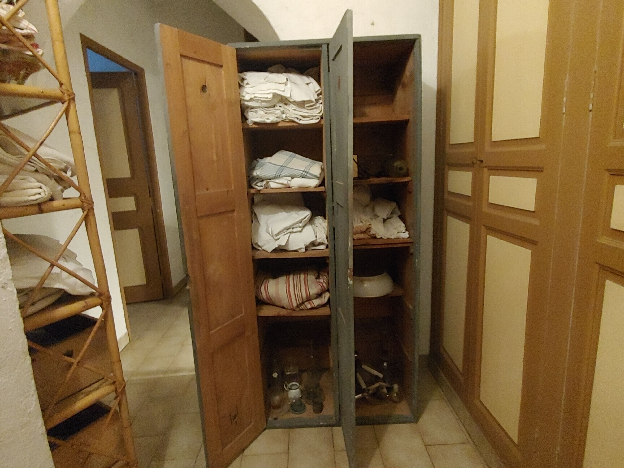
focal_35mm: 19
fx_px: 343
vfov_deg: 68.7
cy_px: 234
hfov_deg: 84.7
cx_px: 312
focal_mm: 1.6
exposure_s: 1/14
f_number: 2.2
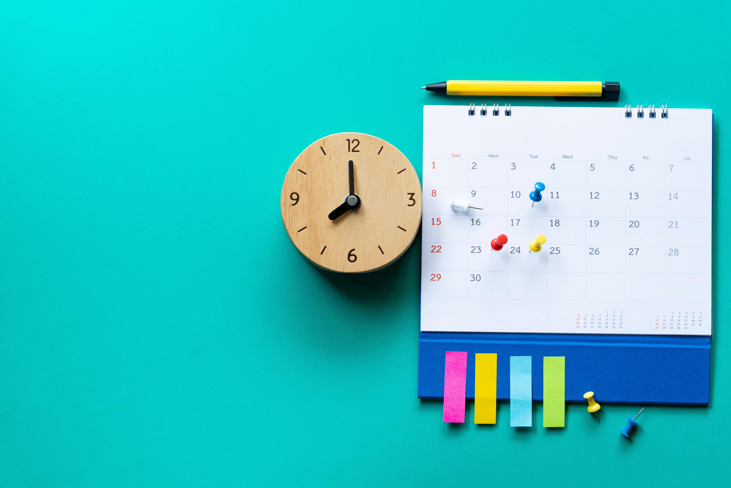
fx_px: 1828
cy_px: 244
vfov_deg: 15.2
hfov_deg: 22.6
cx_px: 366
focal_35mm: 90
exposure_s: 1/200
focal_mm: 90
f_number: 5.6
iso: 400
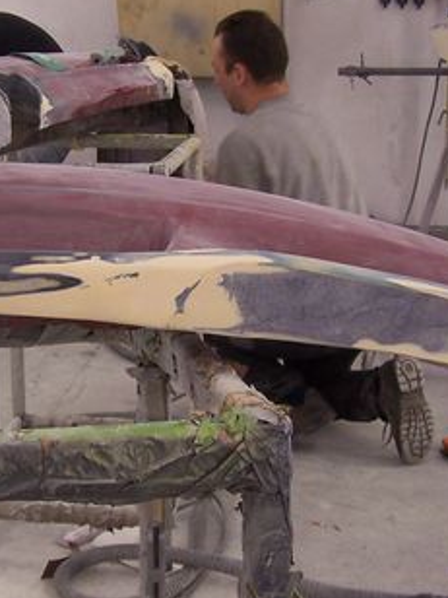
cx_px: 103
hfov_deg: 18.5
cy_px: 318
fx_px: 1363
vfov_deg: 24.7
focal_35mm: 79
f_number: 2.8
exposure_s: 1/30
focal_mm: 6.3
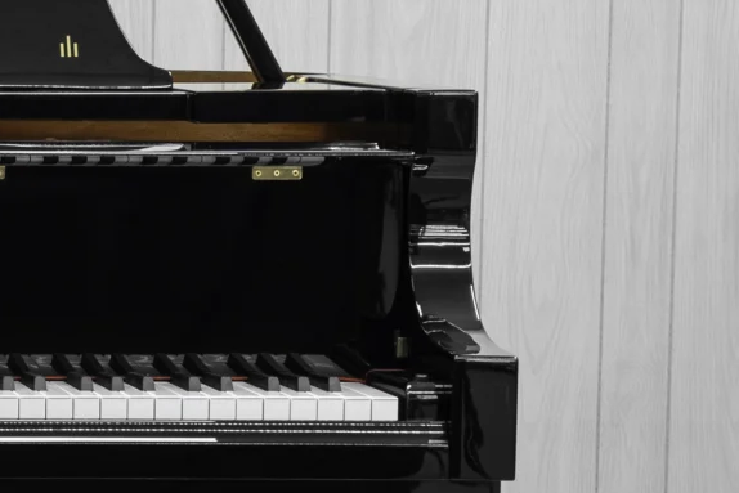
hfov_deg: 12.6
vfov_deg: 8.8
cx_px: -335
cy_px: 257
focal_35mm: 156
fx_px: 3203
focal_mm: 35
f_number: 10
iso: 100
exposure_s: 1/1.67
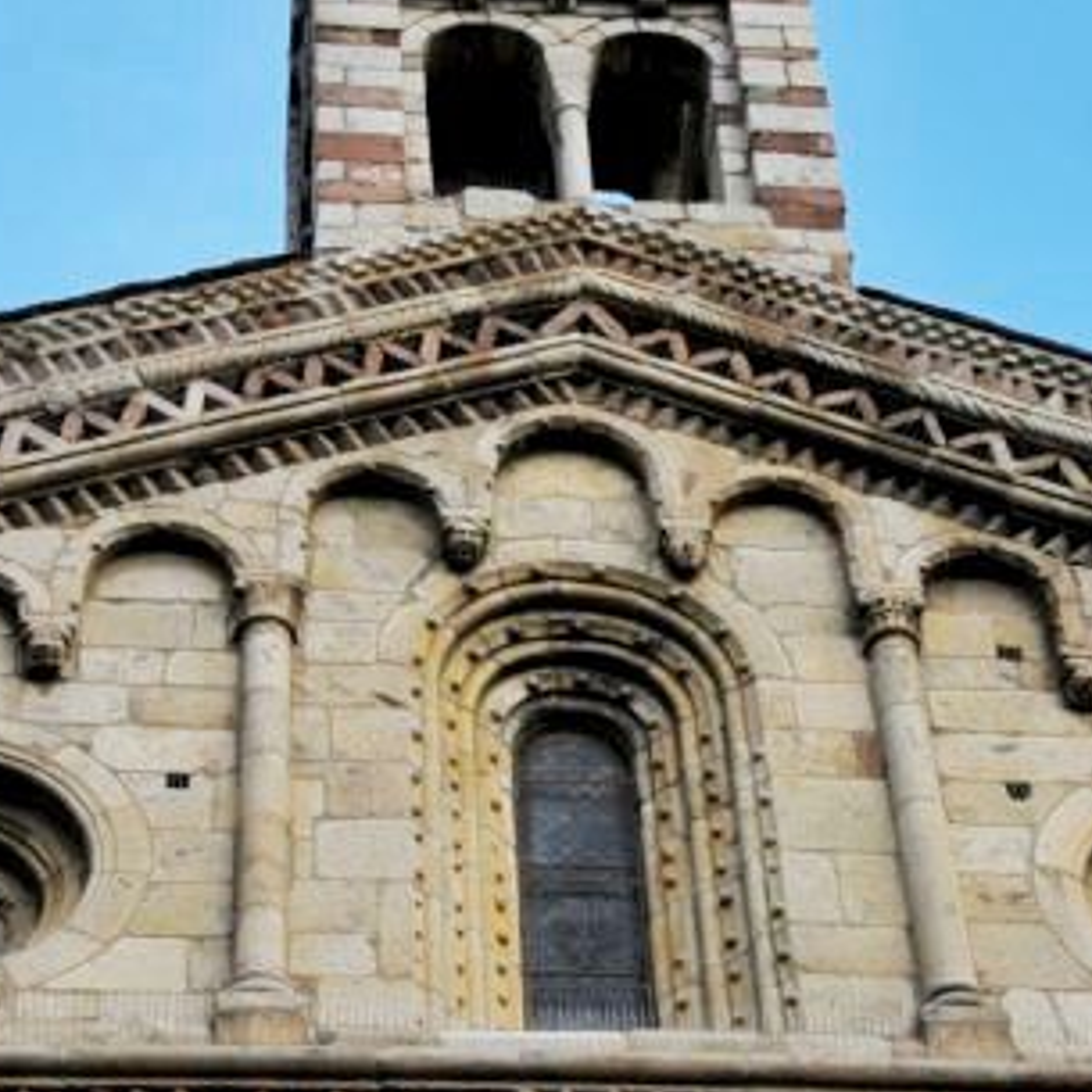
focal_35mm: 107
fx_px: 3819
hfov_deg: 16.3
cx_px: 634
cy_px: 363
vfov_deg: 16.2
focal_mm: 32
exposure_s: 1/200
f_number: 7.1
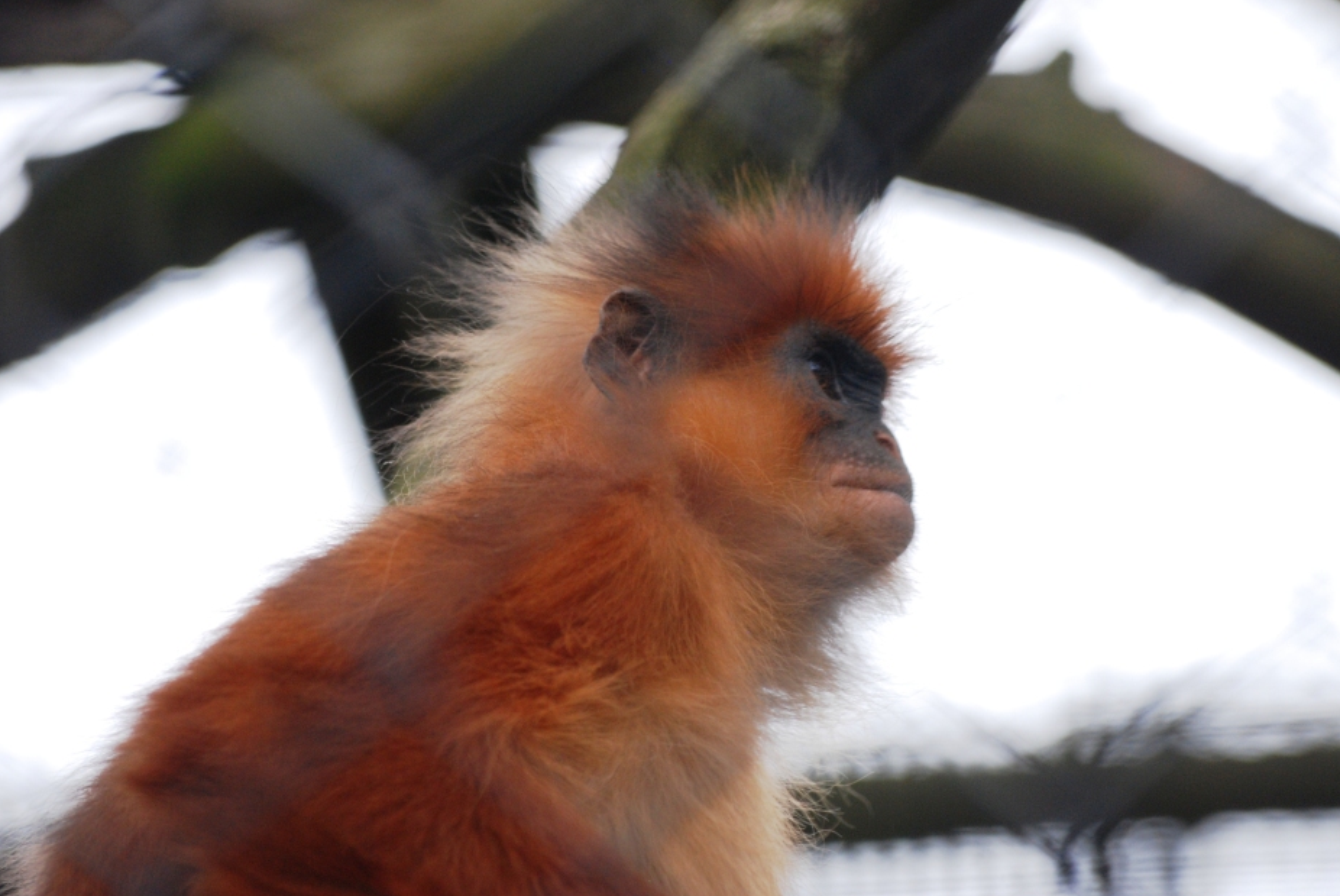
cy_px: 415
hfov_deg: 6.4
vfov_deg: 4.3
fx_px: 12052
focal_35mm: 324
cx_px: 709
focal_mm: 195
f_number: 5
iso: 400
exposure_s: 1/320
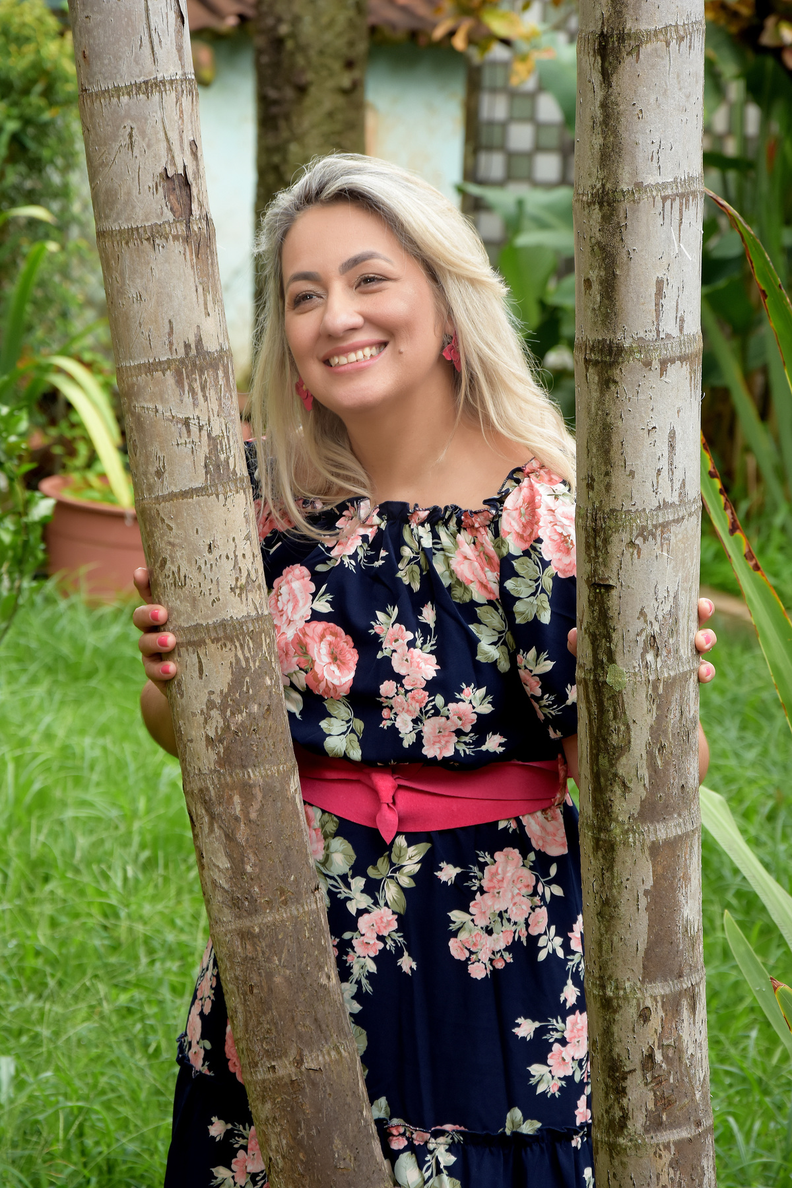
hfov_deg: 10.8
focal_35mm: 128
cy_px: 594
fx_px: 4207
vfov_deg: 16.1
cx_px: 396
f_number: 8
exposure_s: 1/250
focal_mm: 85
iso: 500
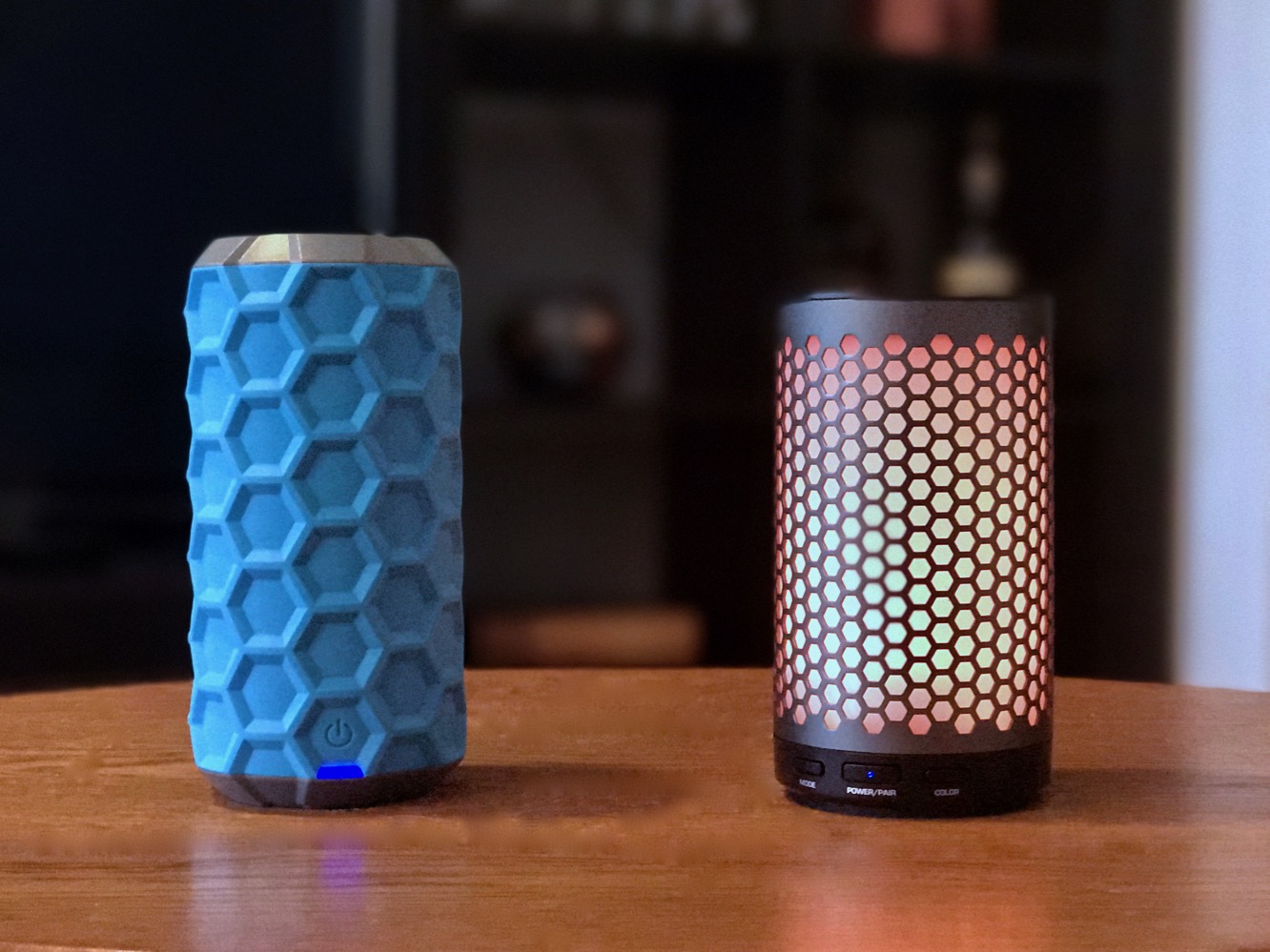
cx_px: 635
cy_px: 476
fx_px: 2091
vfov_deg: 25.7
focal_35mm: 57
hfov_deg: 33.8
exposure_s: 1/60
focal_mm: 6.6
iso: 800
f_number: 2.8
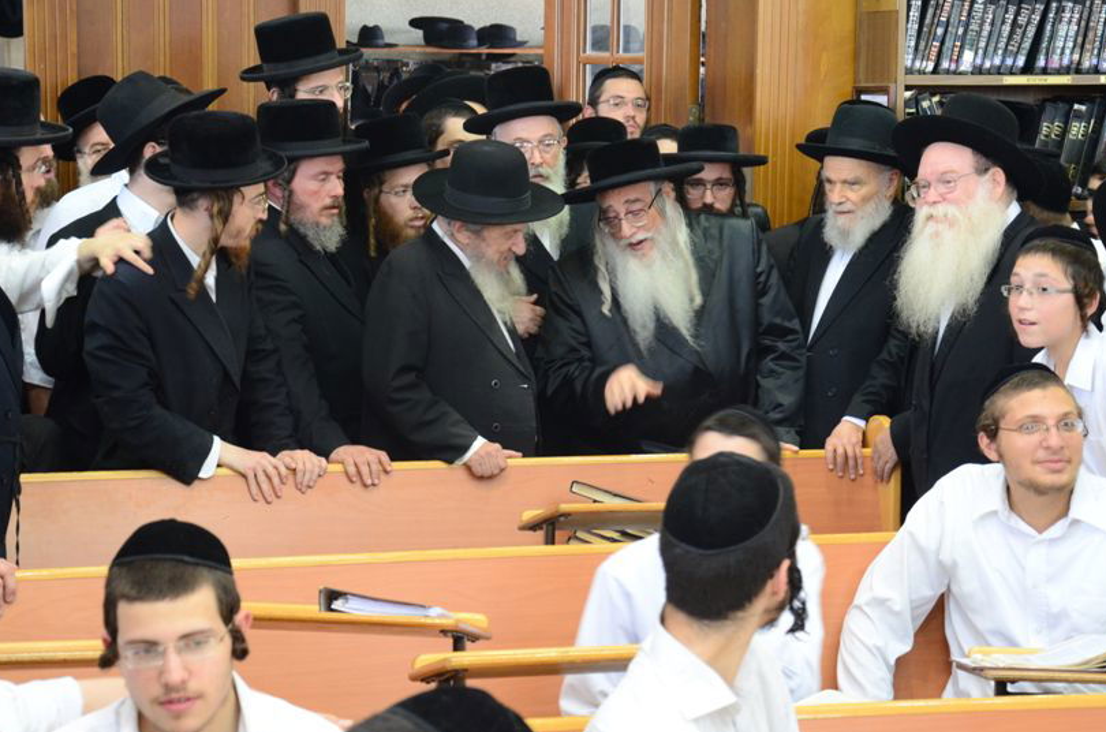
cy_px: 309
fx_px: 2789
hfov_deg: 22.4
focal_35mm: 91
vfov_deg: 14.9
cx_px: 557
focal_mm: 48
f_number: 5.6
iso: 1600
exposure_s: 1/30
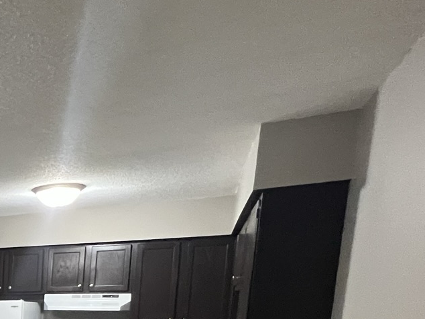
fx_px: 515
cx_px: -149
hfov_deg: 31.9
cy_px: 402
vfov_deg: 28.8
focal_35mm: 42
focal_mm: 1.57
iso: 500
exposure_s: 1/60
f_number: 1.8
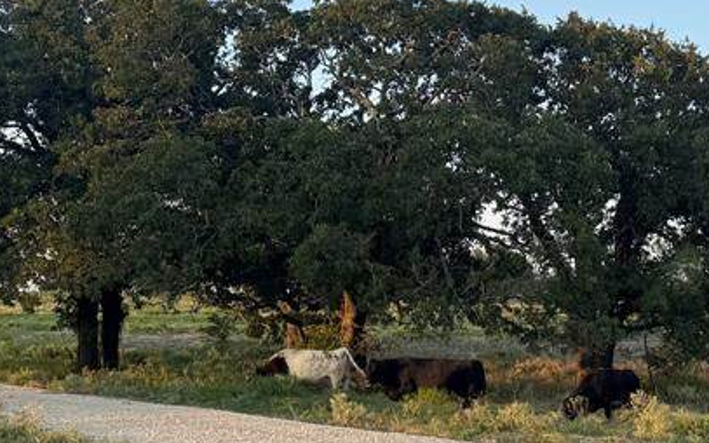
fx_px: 1236
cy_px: 153
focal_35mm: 64
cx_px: 773
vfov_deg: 20.2
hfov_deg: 29.0
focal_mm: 6.76
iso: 80
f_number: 1.78
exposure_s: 1/1076
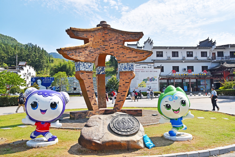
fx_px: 202
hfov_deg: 60.3
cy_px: 78
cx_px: 118
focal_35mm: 31
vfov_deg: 42.4
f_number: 13
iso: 400
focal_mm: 31
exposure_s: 1/640
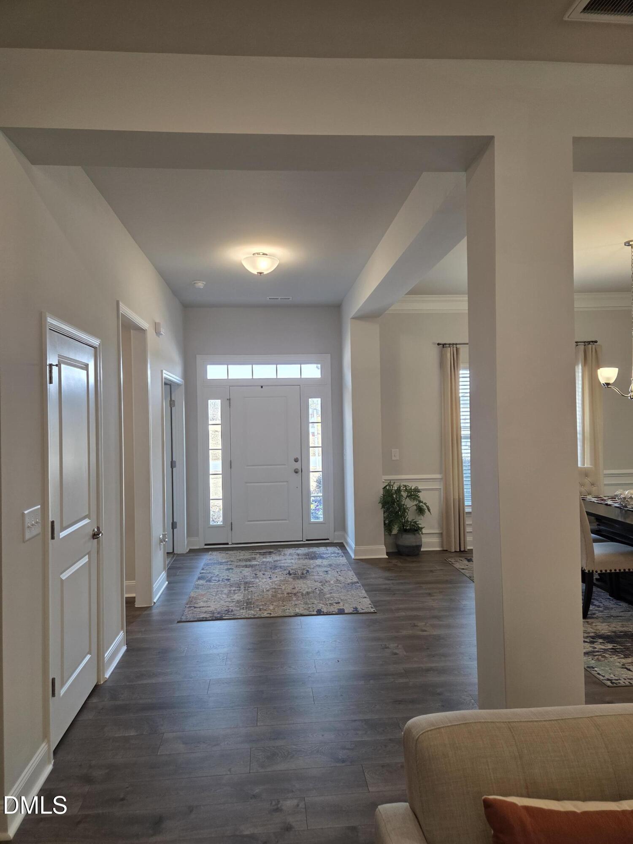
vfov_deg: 73.9
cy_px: 422
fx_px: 561
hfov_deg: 58.9
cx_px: 316
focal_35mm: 23
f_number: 1.8
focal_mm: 5.4
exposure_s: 1/120
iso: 125
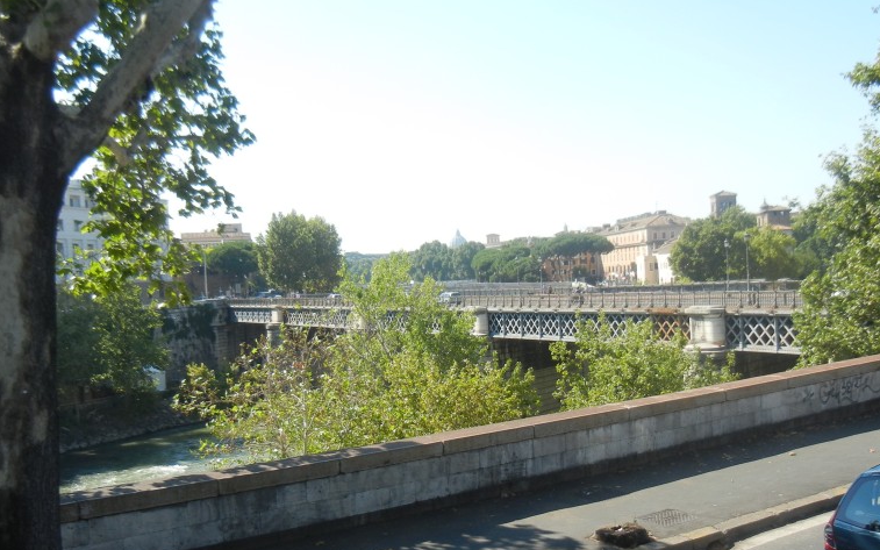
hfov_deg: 46.2
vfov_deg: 29.8
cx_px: 423
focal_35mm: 43
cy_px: 314
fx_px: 1031
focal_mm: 5.4
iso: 160
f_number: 3.5
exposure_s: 1/690
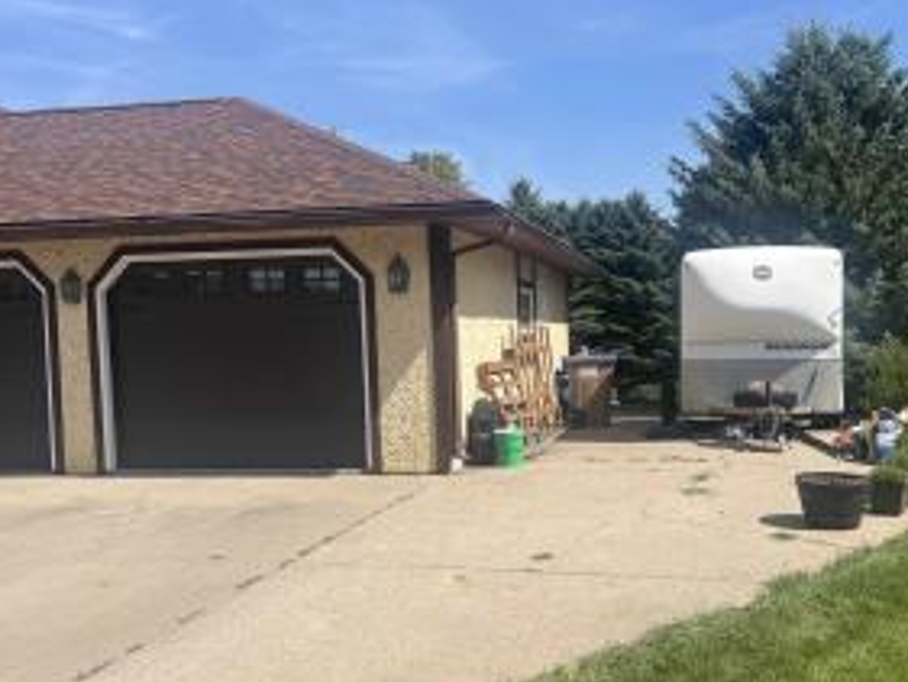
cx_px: 569
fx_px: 971
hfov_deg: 49.6
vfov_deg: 38.7
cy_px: 375
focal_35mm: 37
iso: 50
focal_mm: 5.7
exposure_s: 1/4444
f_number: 1.5
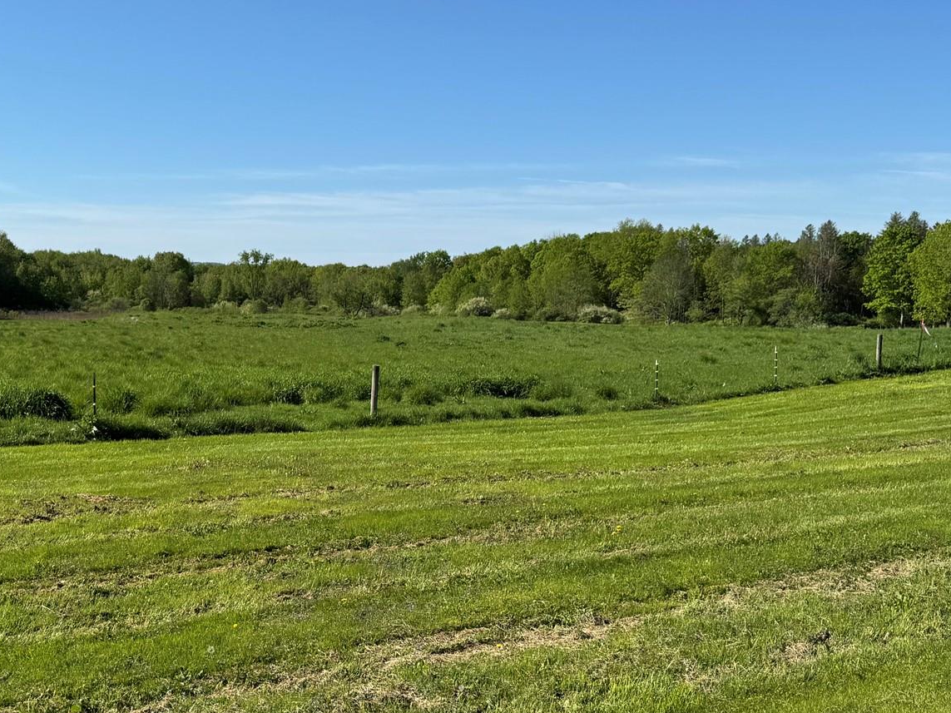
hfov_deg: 42.9
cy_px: 386
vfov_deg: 33.6
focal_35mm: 43
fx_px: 1181
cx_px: 271
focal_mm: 6.76
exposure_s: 1/4950
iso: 80
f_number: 1.78
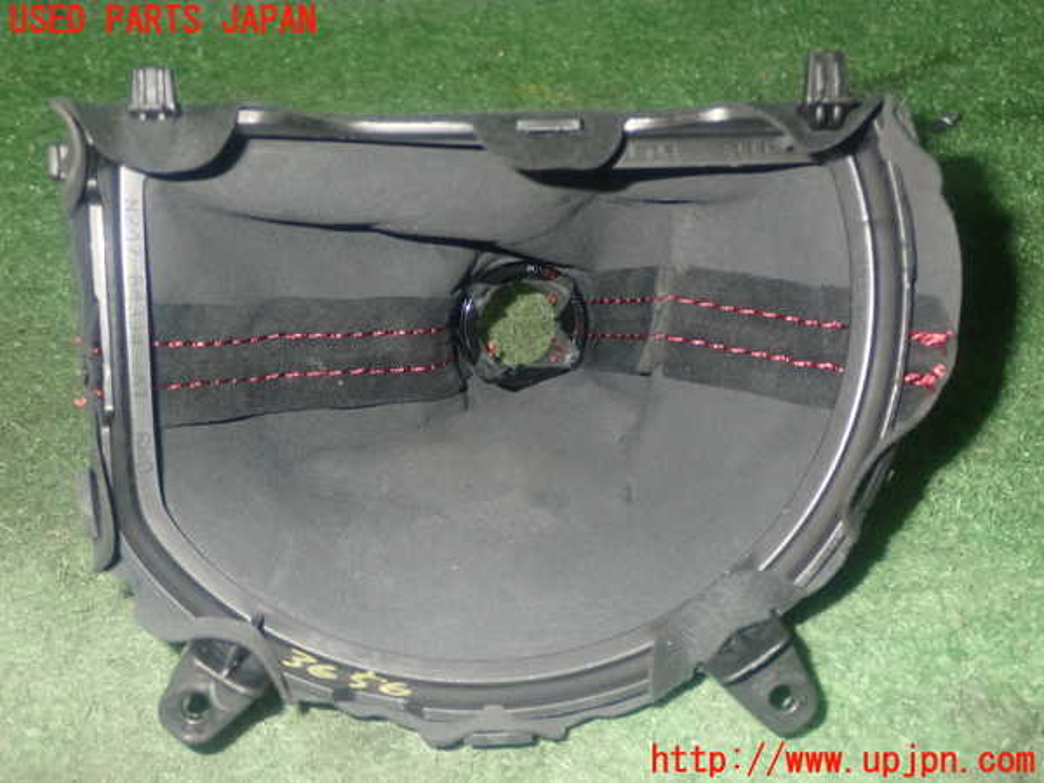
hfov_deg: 40.4
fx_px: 1417
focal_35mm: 47
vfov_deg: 30.9
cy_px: 392
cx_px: 522
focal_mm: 8.4
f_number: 9
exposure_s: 1/50
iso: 800
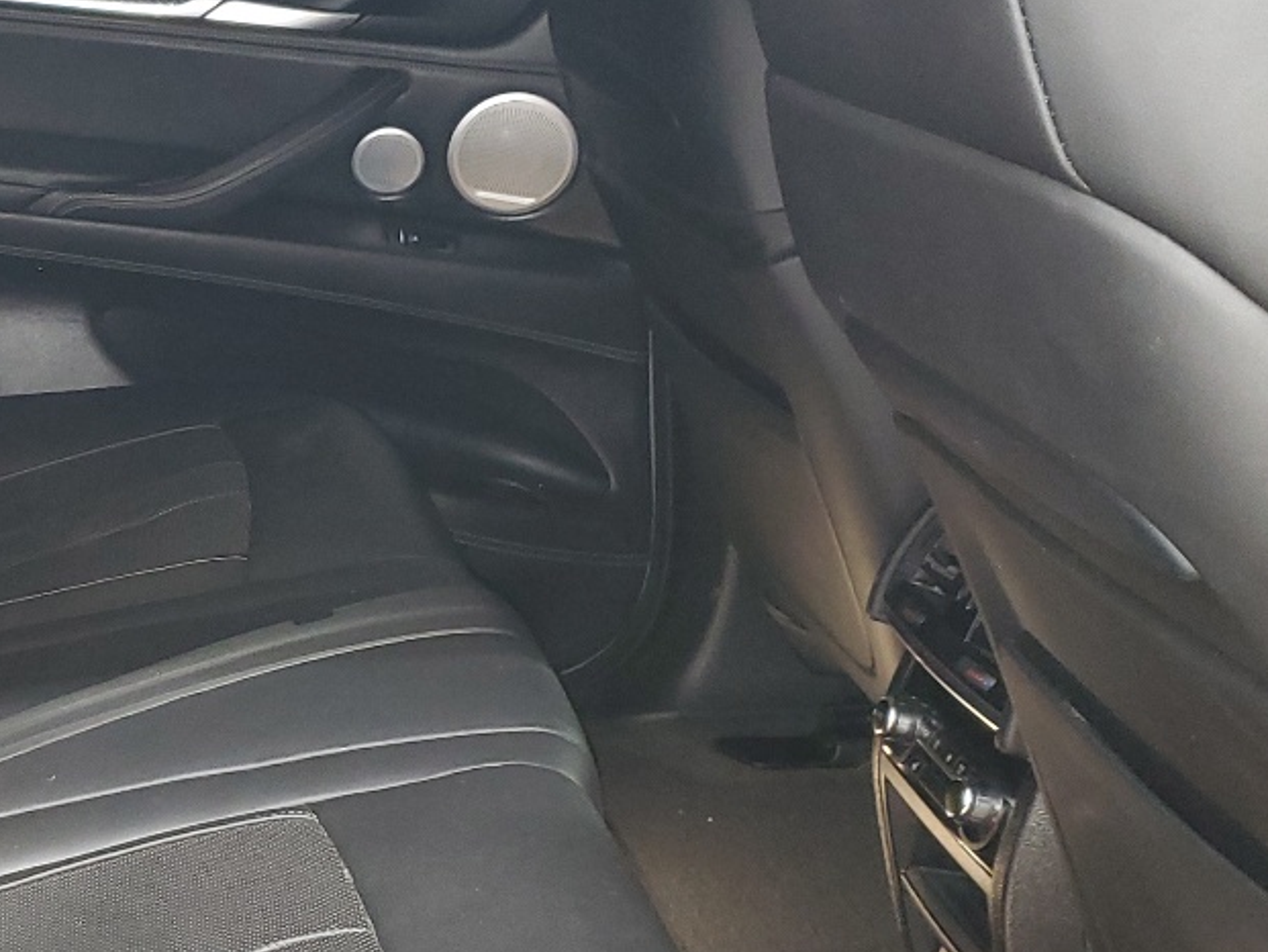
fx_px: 2455
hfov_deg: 27.4
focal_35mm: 67
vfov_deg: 21.9
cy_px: 531
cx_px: 25
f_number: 1.5
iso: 134
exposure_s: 1/13
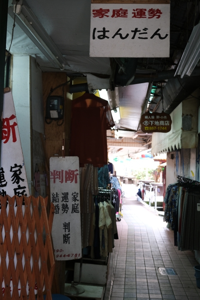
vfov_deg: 46.4
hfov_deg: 31.9
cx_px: 100
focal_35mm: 42
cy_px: 150
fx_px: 350
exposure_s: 1/80
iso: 640
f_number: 4
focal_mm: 27.7
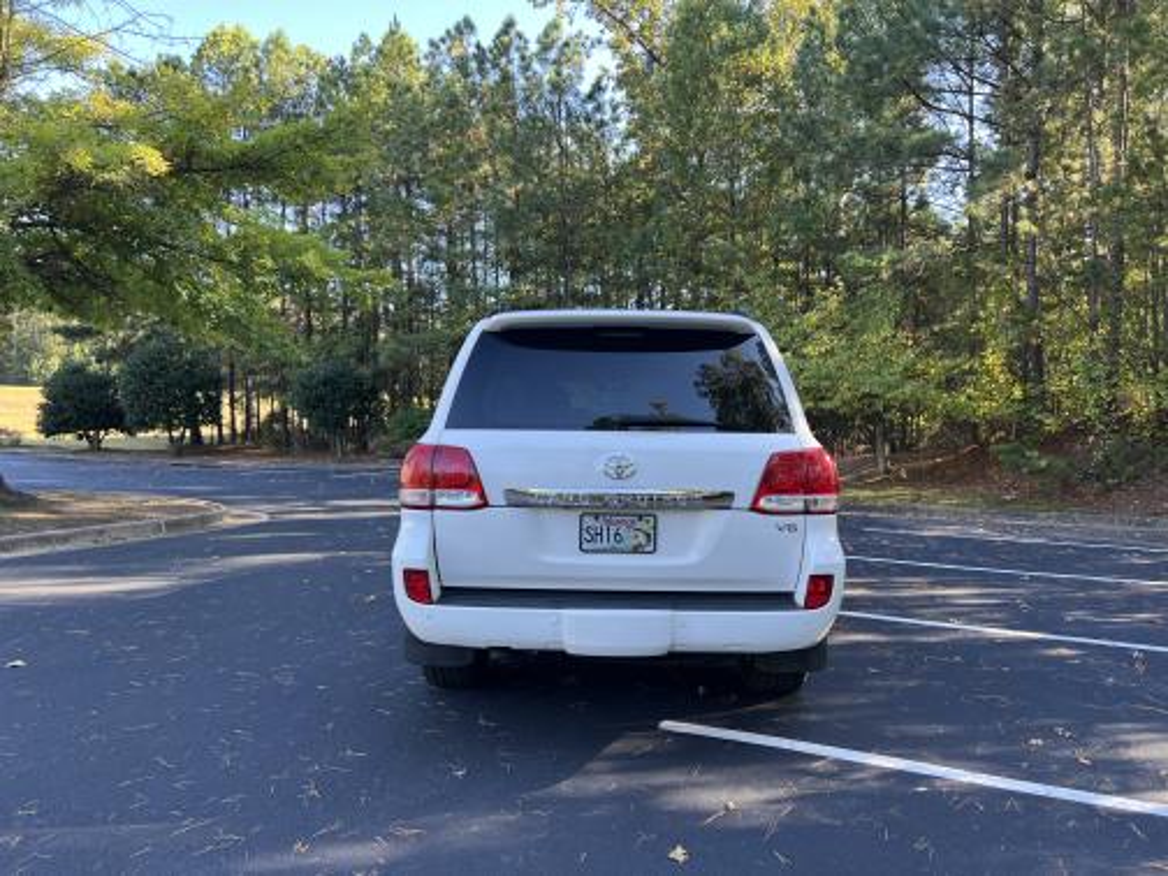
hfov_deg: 67.3
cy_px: 438
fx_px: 877
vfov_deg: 53.1
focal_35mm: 26
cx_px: 584
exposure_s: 1/146
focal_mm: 5.7
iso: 32
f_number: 1.5
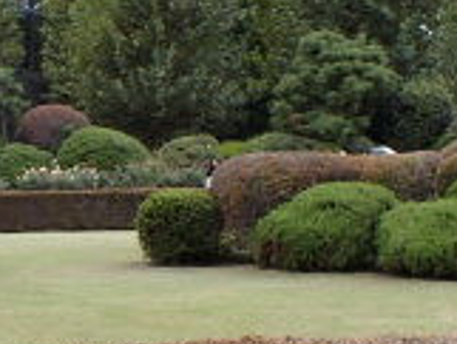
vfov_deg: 15.8
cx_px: -3
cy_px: 257
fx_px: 1229
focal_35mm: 93
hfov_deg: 20.4
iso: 100
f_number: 3.2
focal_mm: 5.4
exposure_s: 1/160
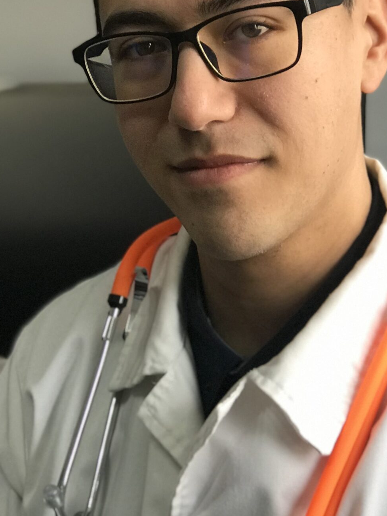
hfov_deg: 13.2
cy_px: 295
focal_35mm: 112
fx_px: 1670
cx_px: 175
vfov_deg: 17.6
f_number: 2.8
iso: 64
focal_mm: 6.6
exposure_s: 1/50
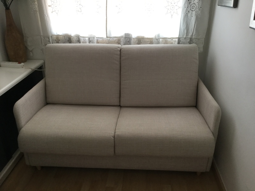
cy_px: 96
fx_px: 228
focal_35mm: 31
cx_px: 128
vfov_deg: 45.4
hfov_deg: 58.4
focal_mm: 3.3
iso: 40
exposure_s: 1/33
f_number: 2.4
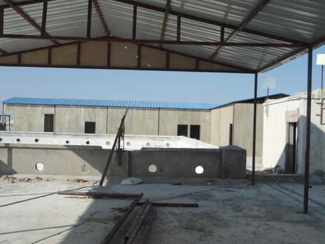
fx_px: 413
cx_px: 162
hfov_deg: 42.9
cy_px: 122
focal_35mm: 44
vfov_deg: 32.9
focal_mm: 7.9
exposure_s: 1/1000
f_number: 3.5
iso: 80
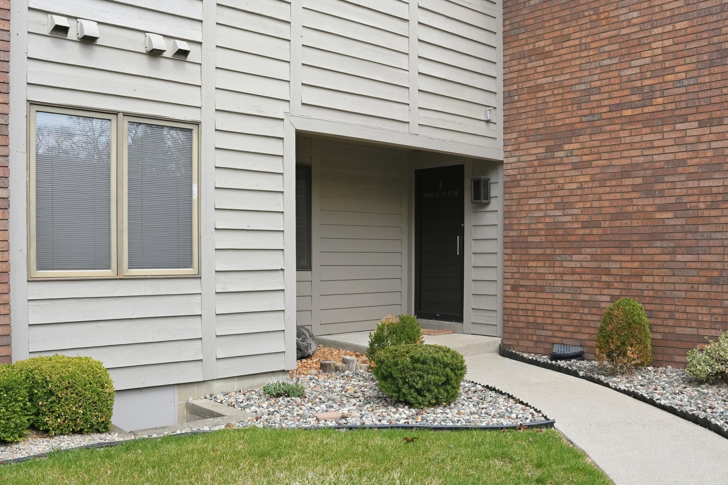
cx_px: 364
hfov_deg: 55.1
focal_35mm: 34
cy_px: 242
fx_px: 698
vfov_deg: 38.4
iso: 800
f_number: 9
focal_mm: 23
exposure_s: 1/640
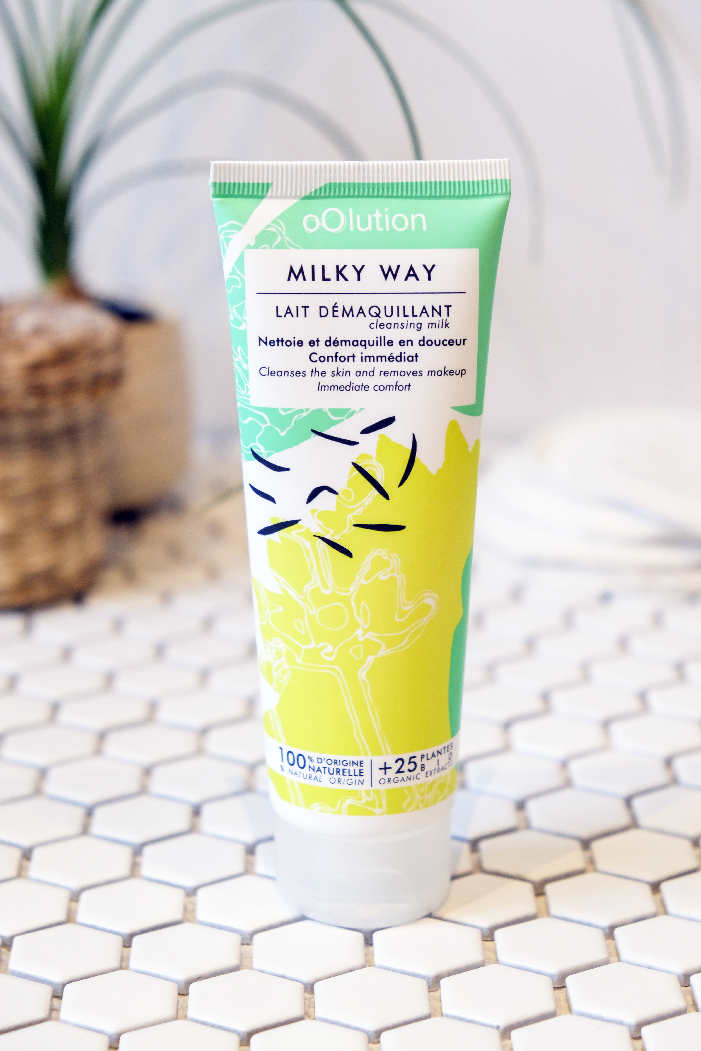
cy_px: 526
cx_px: 350
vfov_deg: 24.5
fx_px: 2424
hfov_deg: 16.5
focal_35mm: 83
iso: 640
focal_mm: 55
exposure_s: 1/60
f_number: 4
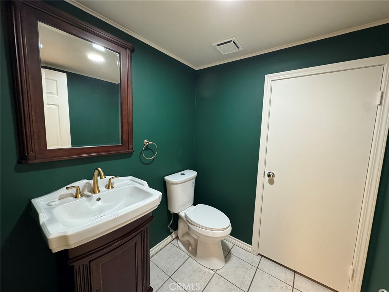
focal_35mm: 14
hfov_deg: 102.1
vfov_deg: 85.7
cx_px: 194
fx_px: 157
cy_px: 146
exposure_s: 1/60
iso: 400
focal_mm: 2.22
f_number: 2.2
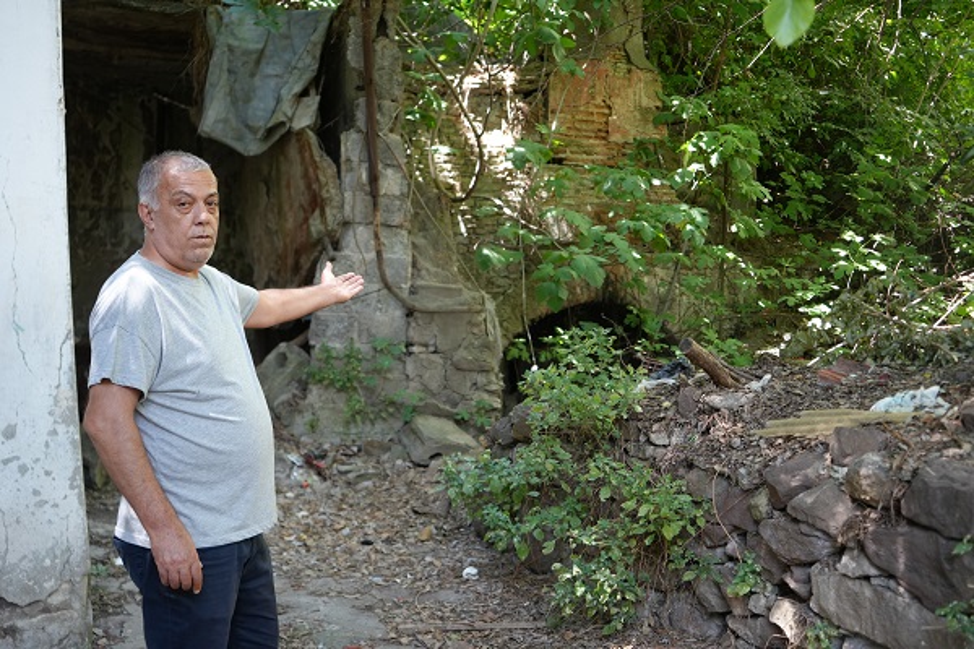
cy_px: 324
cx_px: 487
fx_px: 1055
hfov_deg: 49.6
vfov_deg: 34.2
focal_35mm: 39
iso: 1000
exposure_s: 1/160
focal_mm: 39
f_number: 4
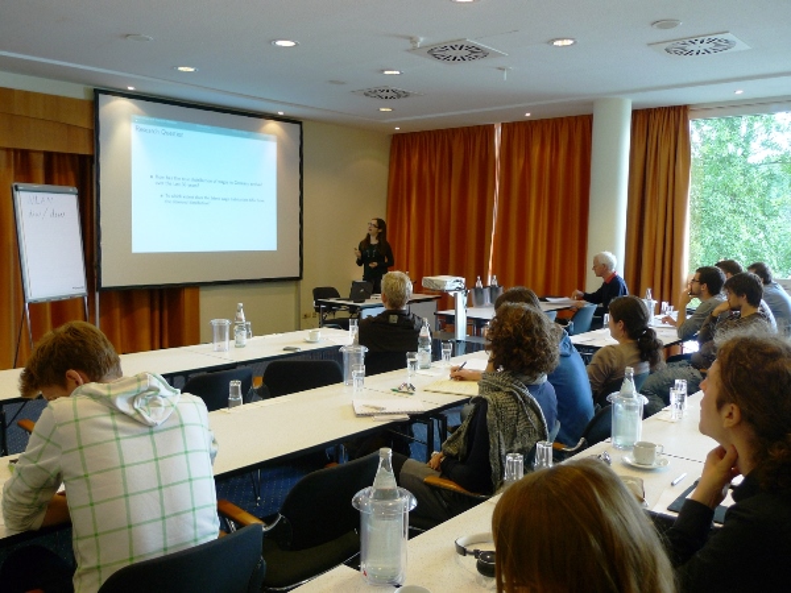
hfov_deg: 60.0
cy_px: 296
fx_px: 686
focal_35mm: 30
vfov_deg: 46.8
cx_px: 396
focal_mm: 6.3
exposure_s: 1/40
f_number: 2.2
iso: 125
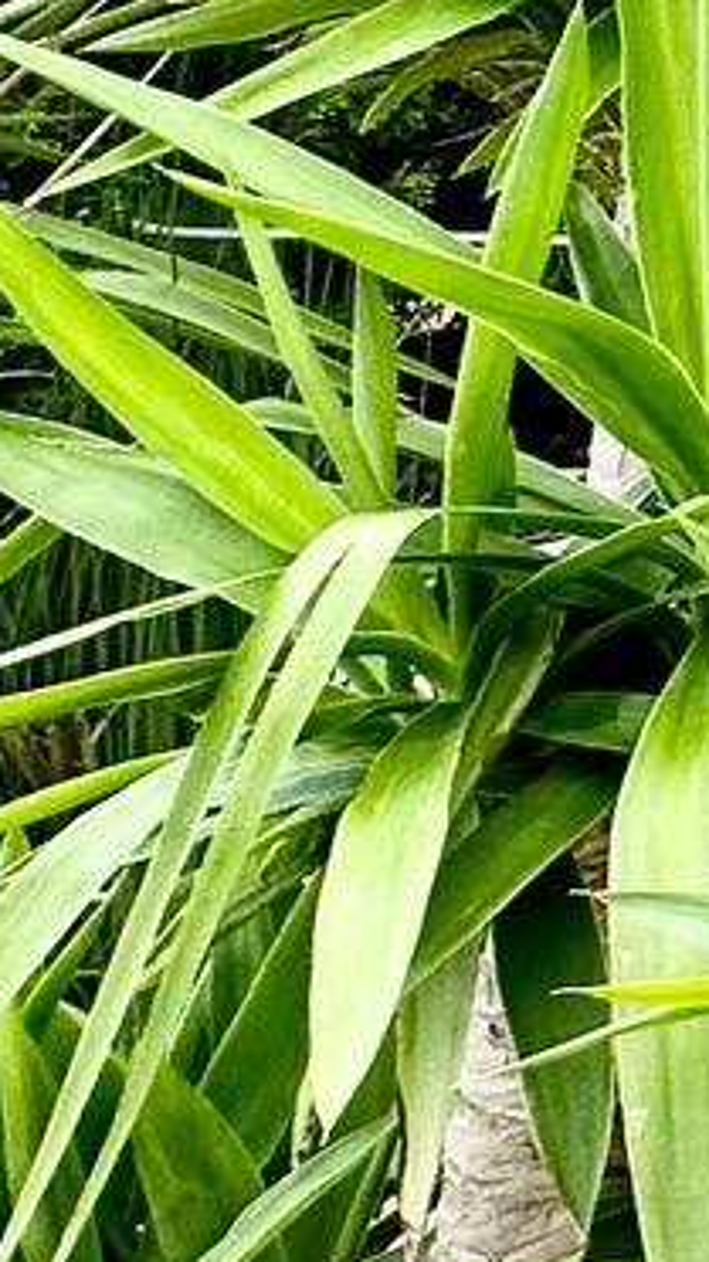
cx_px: 3007
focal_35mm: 84
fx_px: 2810
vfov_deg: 22.3
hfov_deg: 7.7
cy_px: -436
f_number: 2.2
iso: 40
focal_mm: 2.22
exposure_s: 1/711
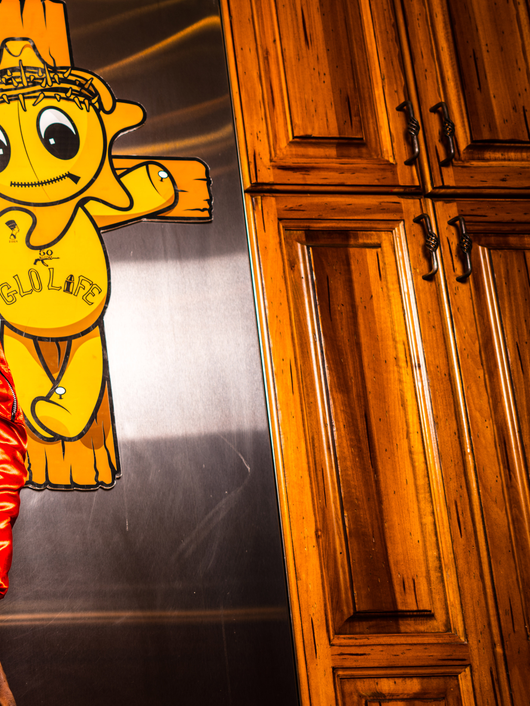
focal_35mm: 50
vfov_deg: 38.1
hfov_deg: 24.5
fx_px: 1021
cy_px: 410
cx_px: -202
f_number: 2.5
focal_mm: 25
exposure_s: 1/160
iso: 100
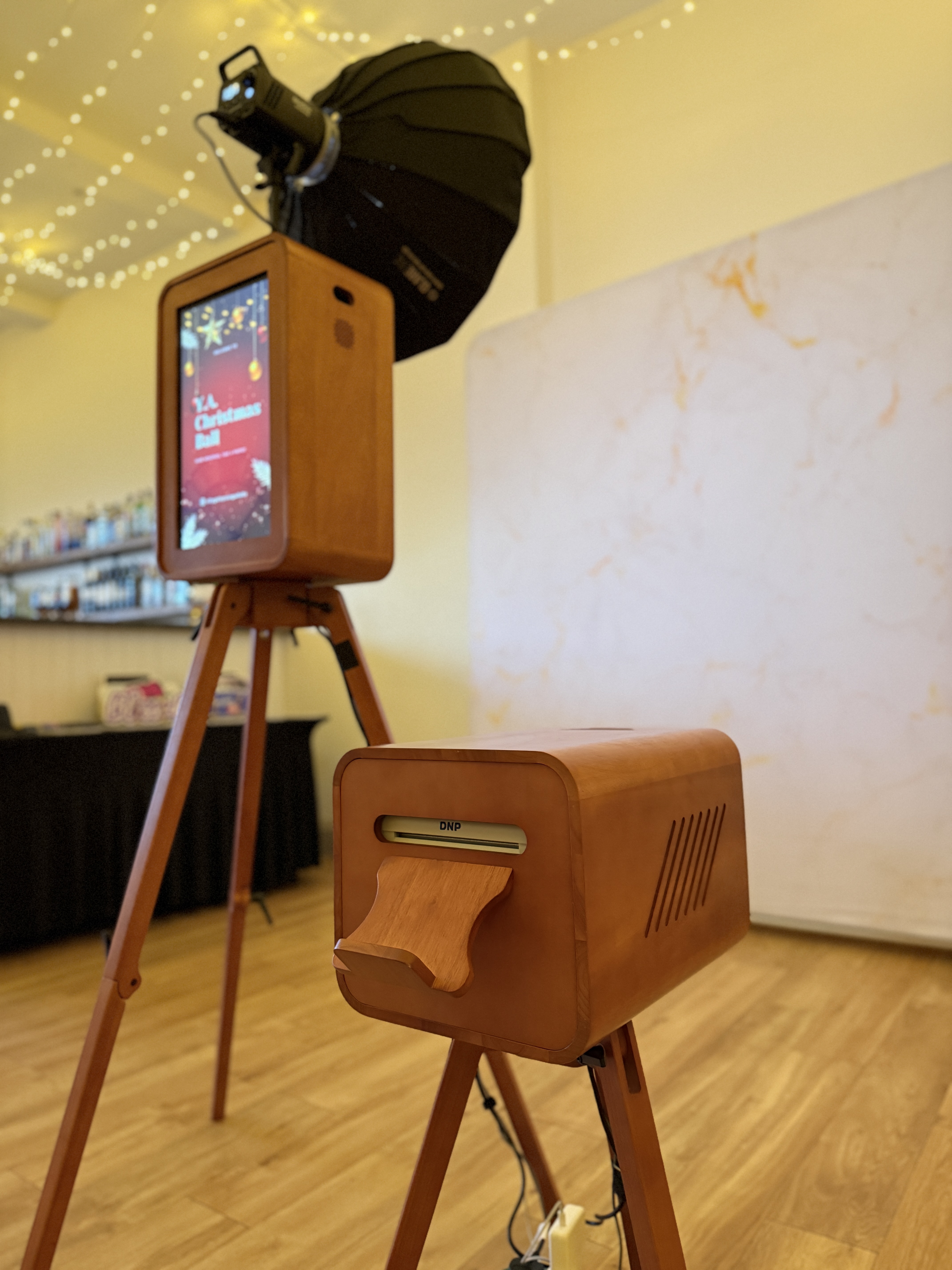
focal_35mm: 24
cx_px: 476
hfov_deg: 56.8
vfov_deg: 71.6
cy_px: 635
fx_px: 880
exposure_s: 1/46
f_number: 1.78
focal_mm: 6.76
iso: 800
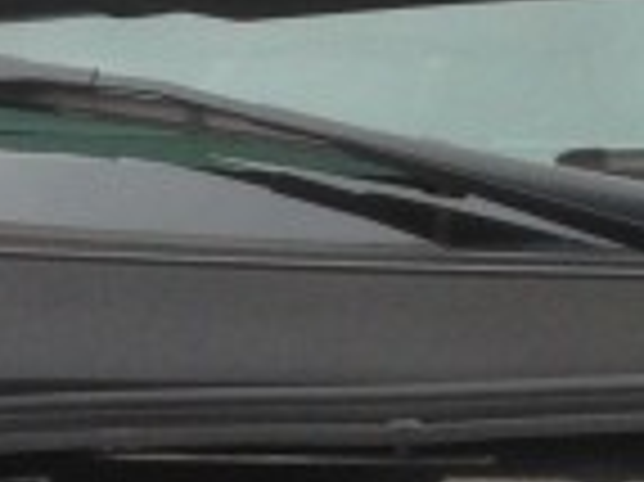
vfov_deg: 6.1
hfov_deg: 8.2
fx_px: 4387
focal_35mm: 236
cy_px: 950
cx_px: 1027
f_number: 2.4
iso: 50
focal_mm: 4.13
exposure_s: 1/124
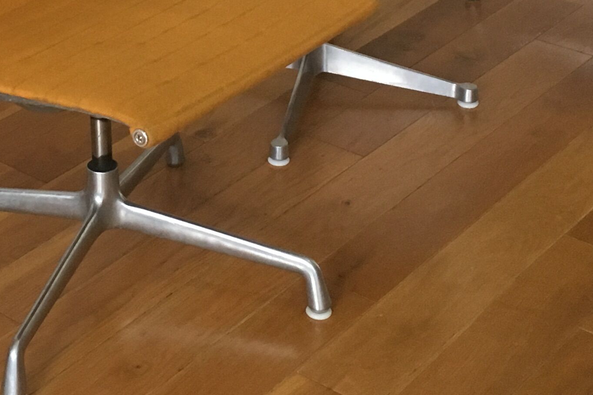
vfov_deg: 14.9
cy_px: -53
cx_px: 91
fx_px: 1466
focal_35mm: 89
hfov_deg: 22.5
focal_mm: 4.15
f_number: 2.2
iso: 200
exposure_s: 1/33
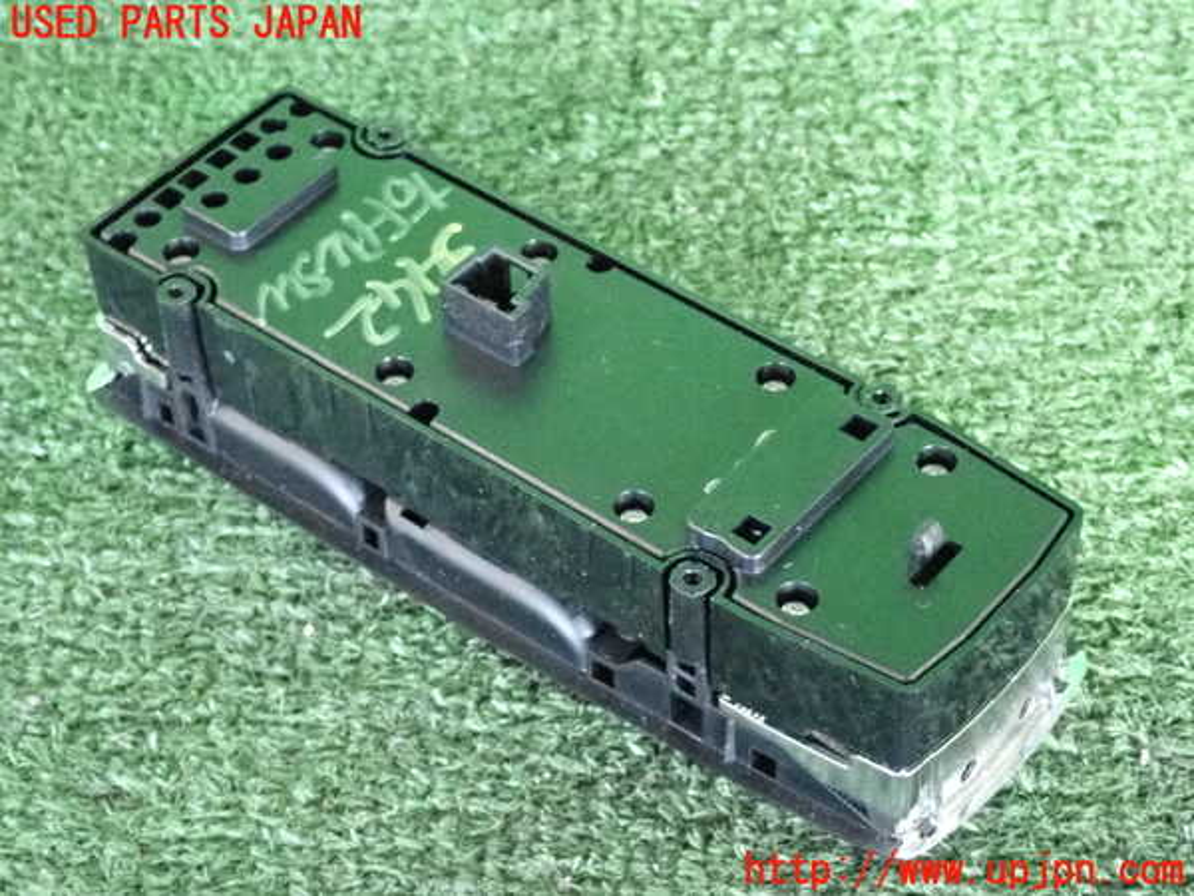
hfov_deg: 23.8
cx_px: 597
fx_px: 2828
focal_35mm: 82
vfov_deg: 18.0
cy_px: 448
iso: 5000
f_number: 4.3
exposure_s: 1/125
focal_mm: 14.62
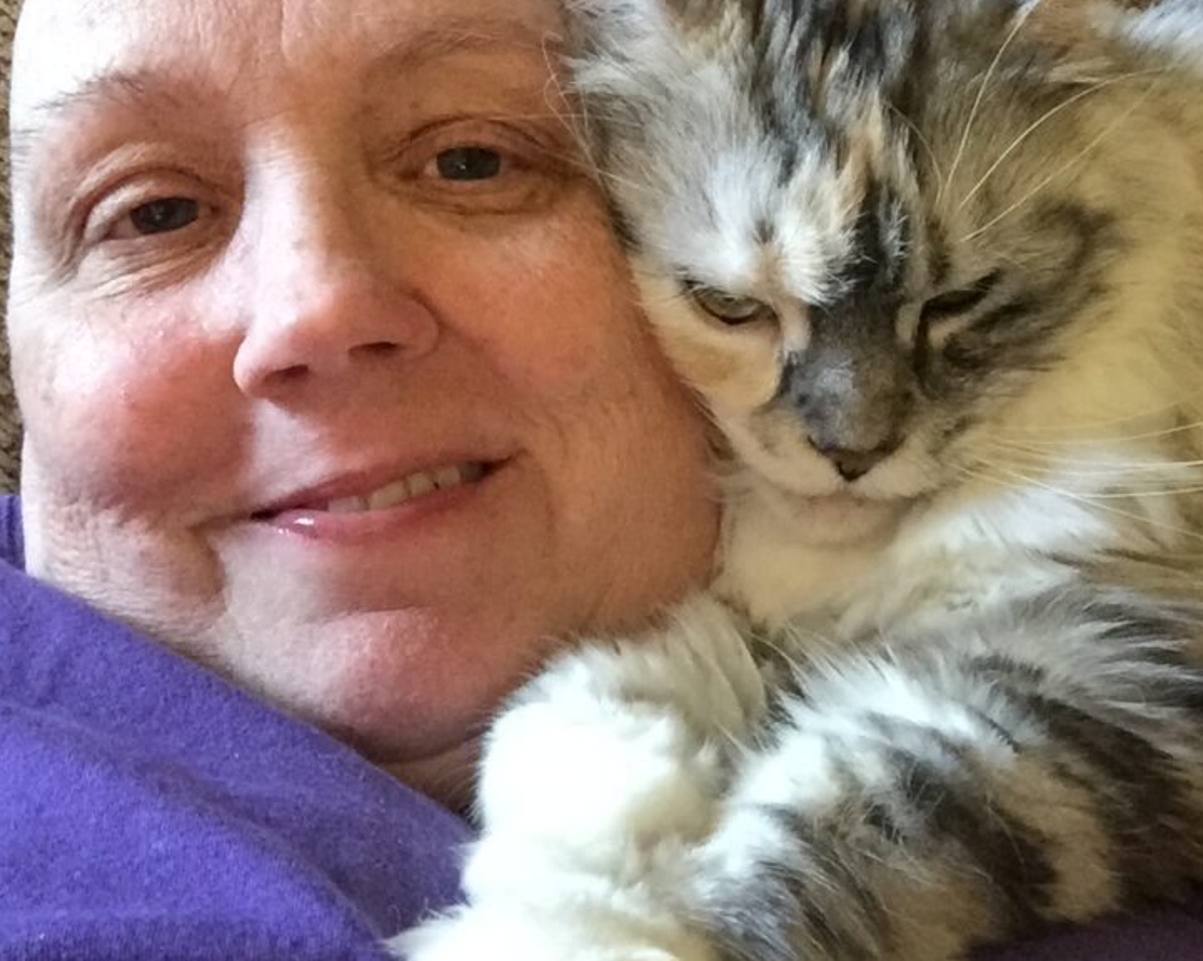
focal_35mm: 43
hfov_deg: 42.6
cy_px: 389
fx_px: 1530
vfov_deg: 34.8
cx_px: 759
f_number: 2.2
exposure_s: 1/15
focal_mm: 2.65
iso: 500
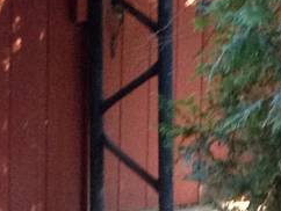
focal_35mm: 231
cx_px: 139
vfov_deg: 6.4
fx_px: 1877
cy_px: 109
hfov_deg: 8.6
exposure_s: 1/20
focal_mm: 4.28
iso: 250
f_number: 2.4
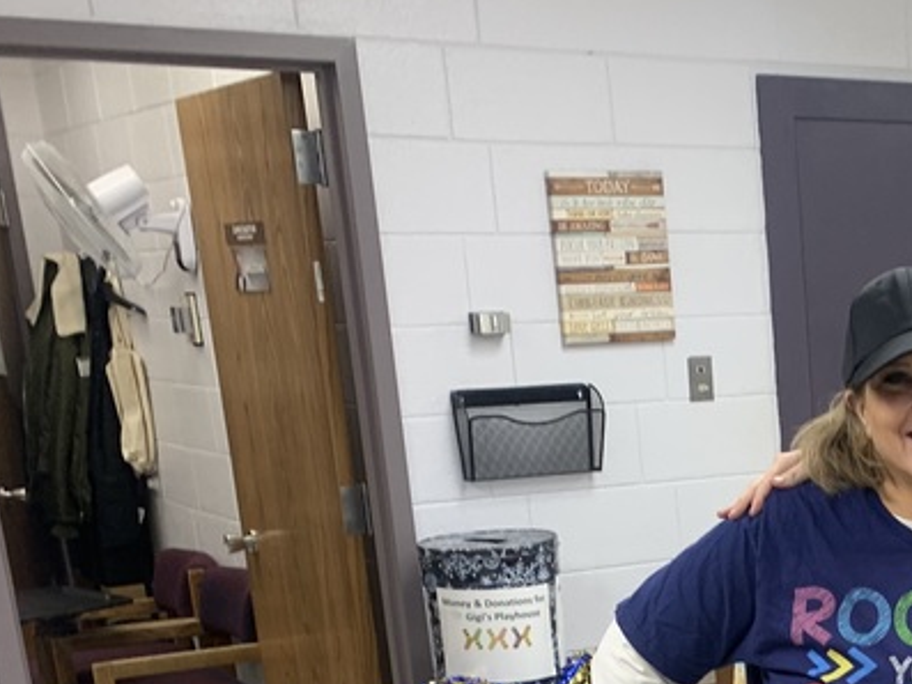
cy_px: 856
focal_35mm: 67
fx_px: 1766
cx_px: 1073
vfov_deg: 20.3
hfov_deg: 26.1
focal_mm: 4.25
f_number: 1.8
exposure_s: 1/60
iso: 50
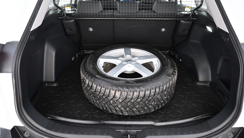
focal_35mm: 26
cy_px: 55
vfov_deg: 44.2
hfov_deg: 71.9
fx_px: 168
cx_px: 125
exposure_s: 1/15
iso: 1600
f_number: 3.5
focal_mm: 16
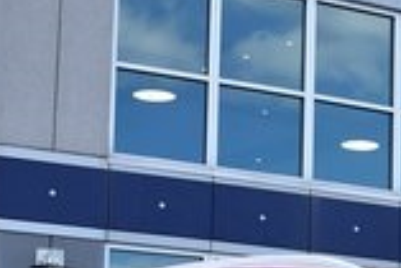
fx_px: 1639
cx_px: 539
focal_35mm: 147
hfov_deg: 13.4
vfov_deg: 9.2
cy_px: 352
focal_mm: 24
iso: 100
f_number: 6.3
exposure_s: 1/160
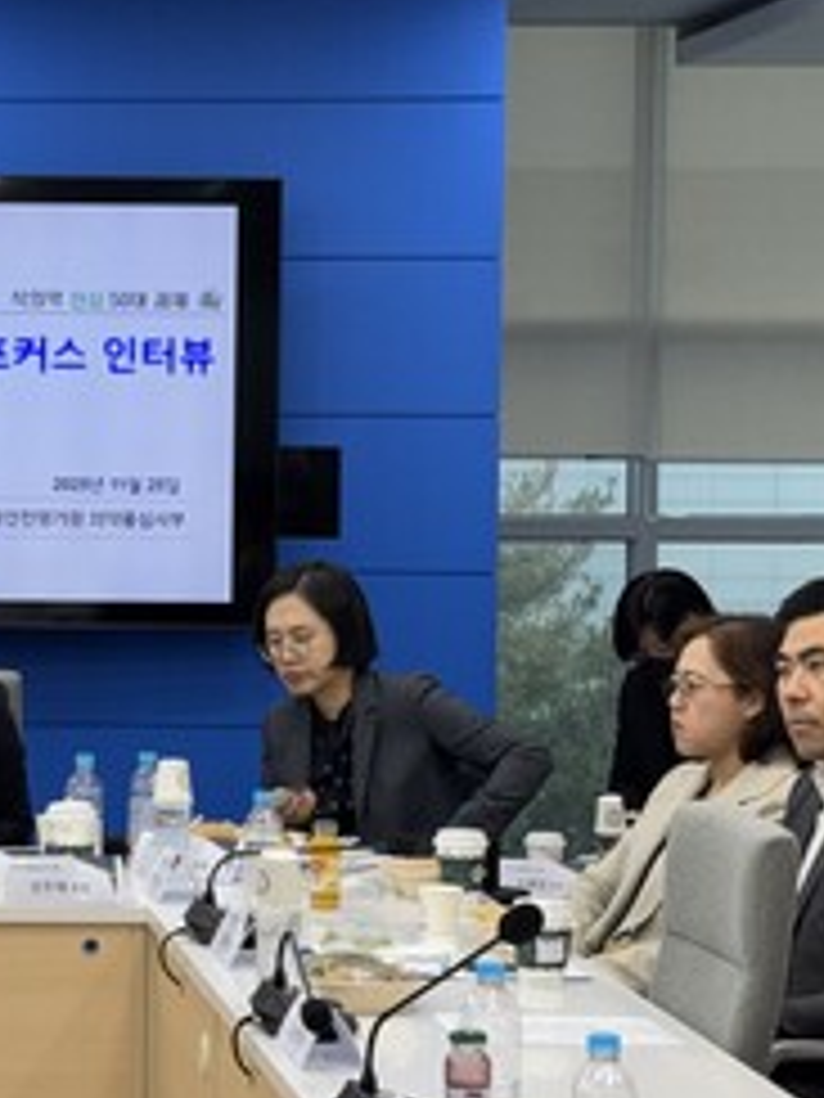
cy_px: 513
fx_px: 3745
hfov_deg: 12.3
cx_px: -153
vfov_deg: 16.7
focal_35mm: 118
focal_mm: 6.76
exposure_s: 1/120
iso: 64
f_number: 1.78
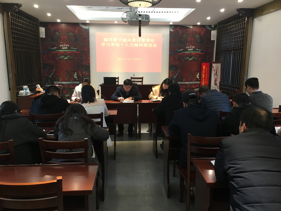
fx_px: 235
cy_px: 106
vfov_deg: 48.2
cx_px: 140
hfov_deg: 61.7
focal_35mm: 29
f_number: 2.2
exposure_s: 1/33
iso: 125
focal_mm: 4.15
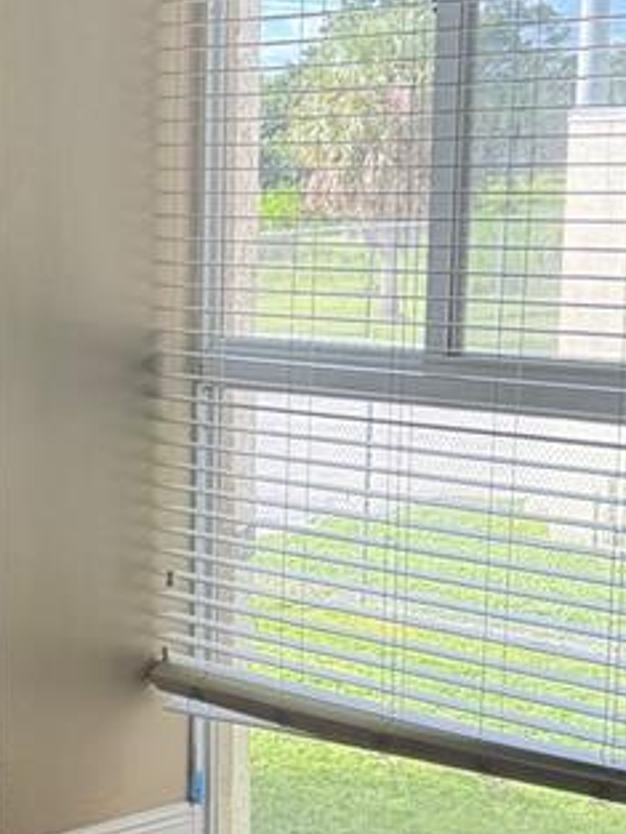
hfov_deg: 15.5
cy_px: 594
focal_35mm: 92
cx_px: -131
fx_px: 2217
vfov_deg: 21.2
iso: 200
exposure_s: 1/230
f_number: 1.78
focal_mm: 6.76
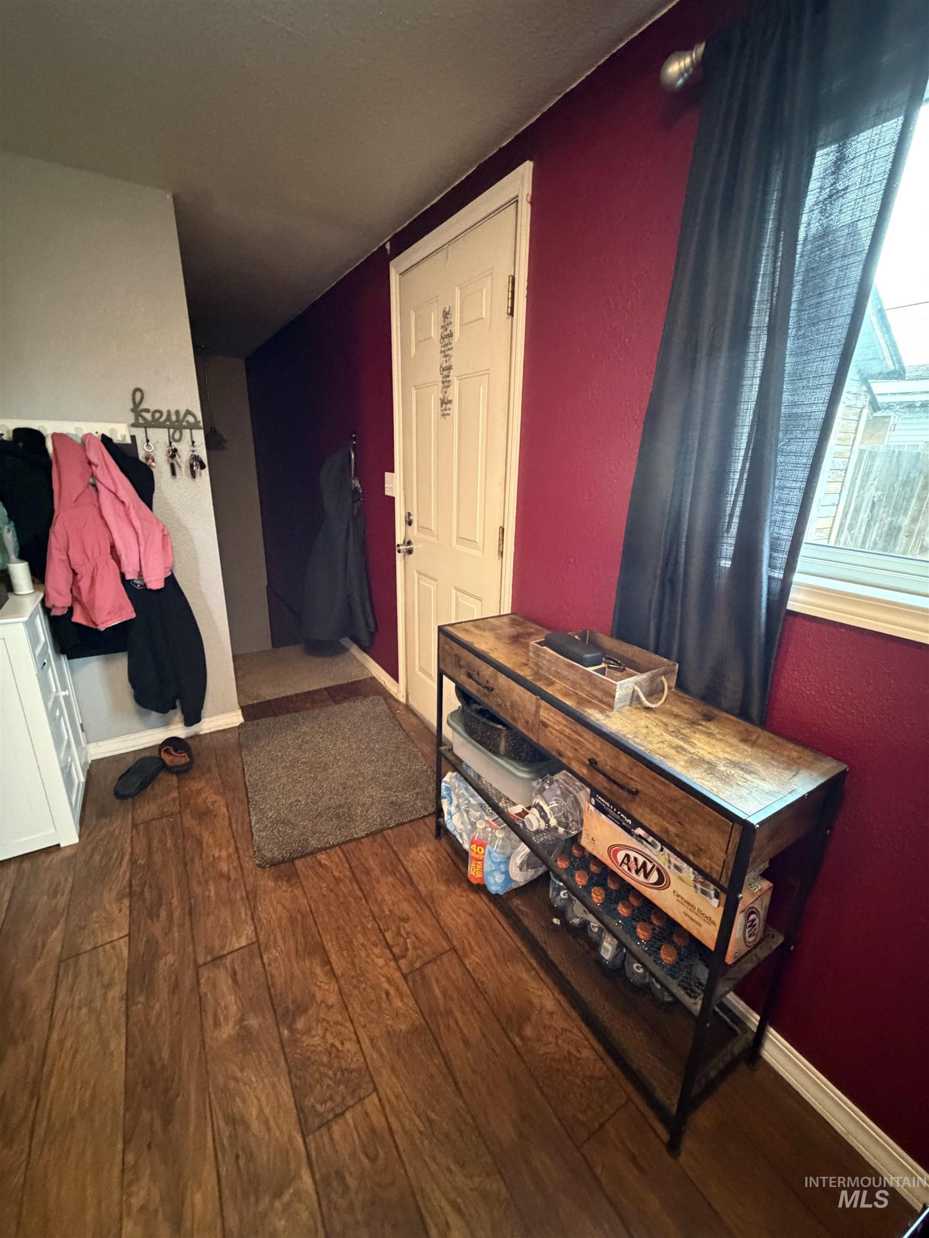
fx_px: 501
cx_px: 464
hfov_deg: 85.7
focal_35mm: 14
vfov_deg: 102.1
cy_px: 619
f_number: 2.2
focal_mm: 2.22
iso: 1000
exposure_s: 1/40
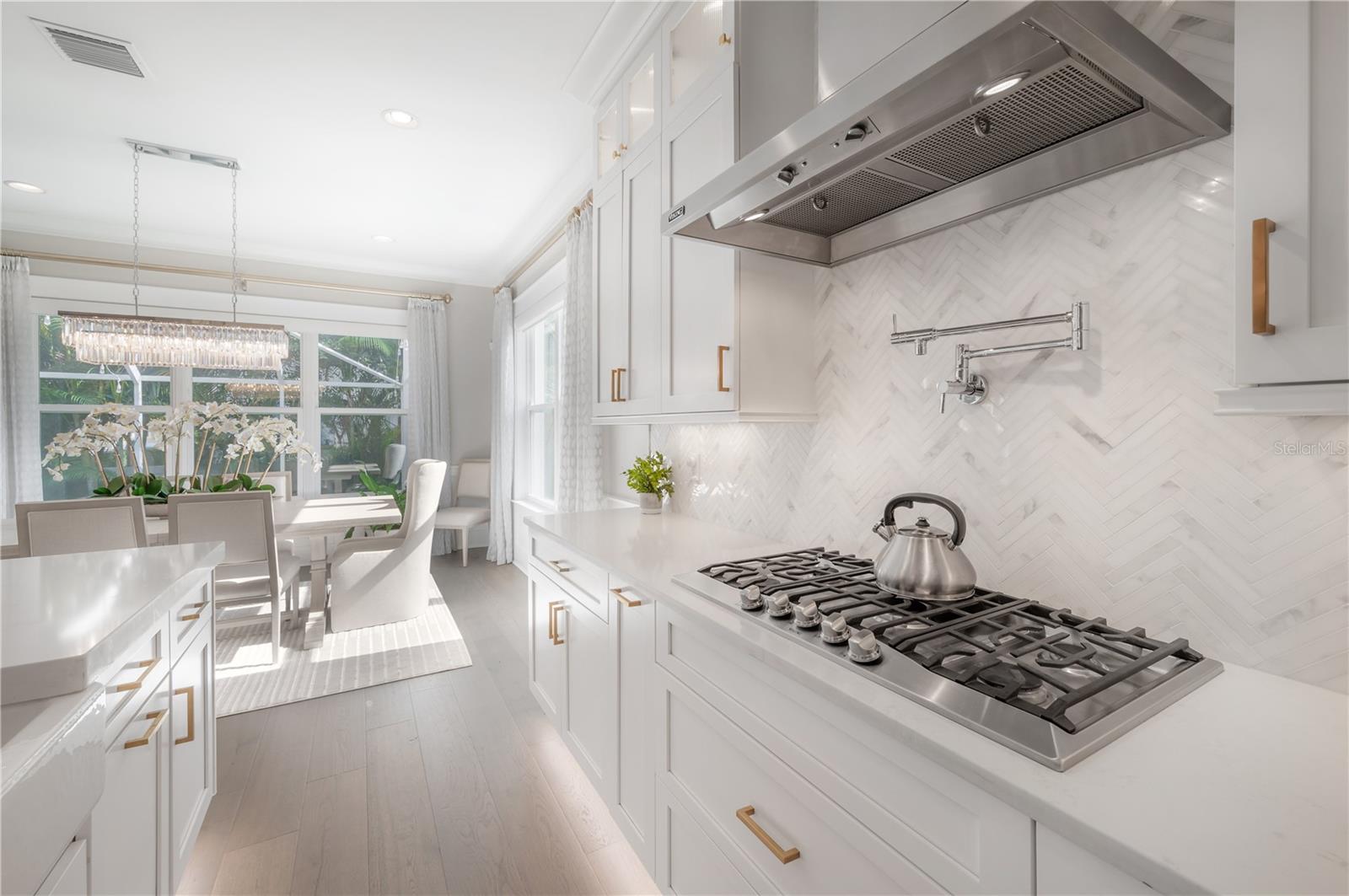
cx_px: 674
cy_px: 448
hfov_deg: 104.3
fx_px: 524
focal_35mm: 14
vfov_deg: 81.1
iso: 320
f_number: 9
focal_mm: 14
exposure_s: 1/250
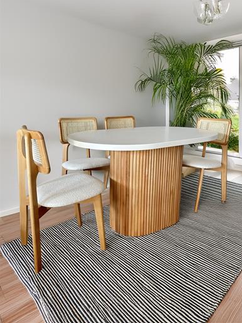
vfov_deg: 69.4
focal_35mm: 25
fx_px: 233
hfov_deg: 54.9
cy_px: 156
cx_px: 125
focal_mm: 6.86
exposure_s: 1/50
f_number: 1.78
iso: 125
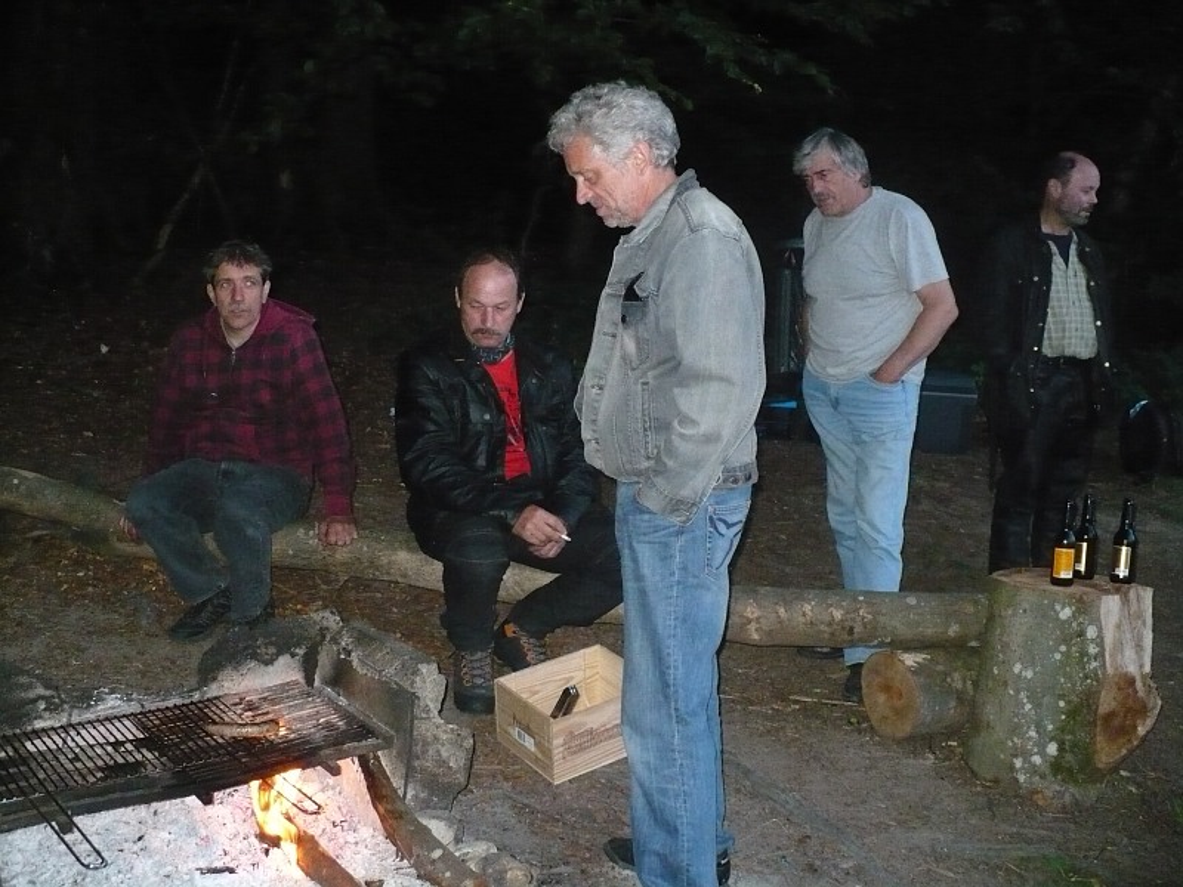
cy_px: 444
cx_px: 592
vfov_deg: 38.7
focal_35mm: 37
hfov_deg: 50.1
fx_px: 1264
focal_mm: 6.1
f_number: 2.8
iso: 640
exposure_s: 1/30
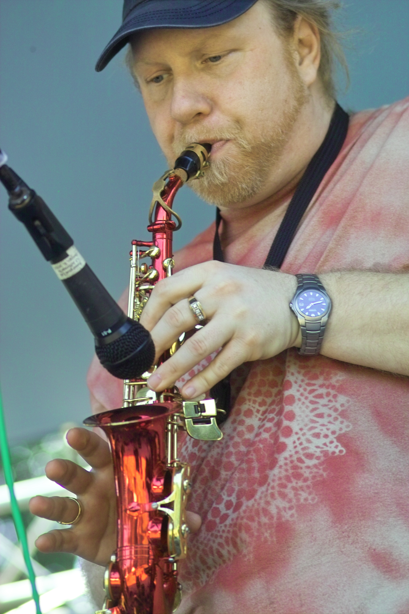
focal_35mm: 179
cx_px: 204
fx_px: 3050
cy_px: 307
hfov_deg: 7.7
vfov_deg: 11.5
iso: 200
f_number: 4
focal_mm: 105
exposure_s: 1/180
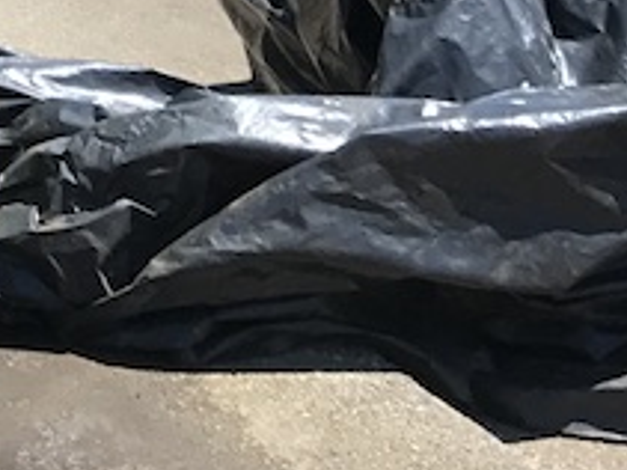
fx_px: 2462
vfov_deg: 9.9
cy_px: -559
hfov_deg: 12.1
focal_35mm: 136
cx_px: -793
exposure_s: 1/1312
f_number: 1.8
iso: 20
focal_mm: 3.99
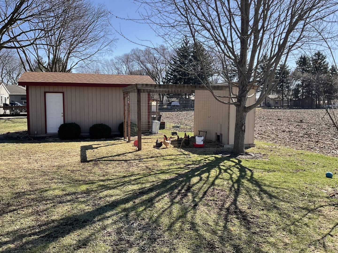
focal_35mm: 29
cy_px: 126
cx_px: 169
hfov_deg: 61.7
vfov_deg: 48.2
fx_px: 283
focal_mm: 3
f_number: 1.8
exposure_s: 1/1055
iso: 16
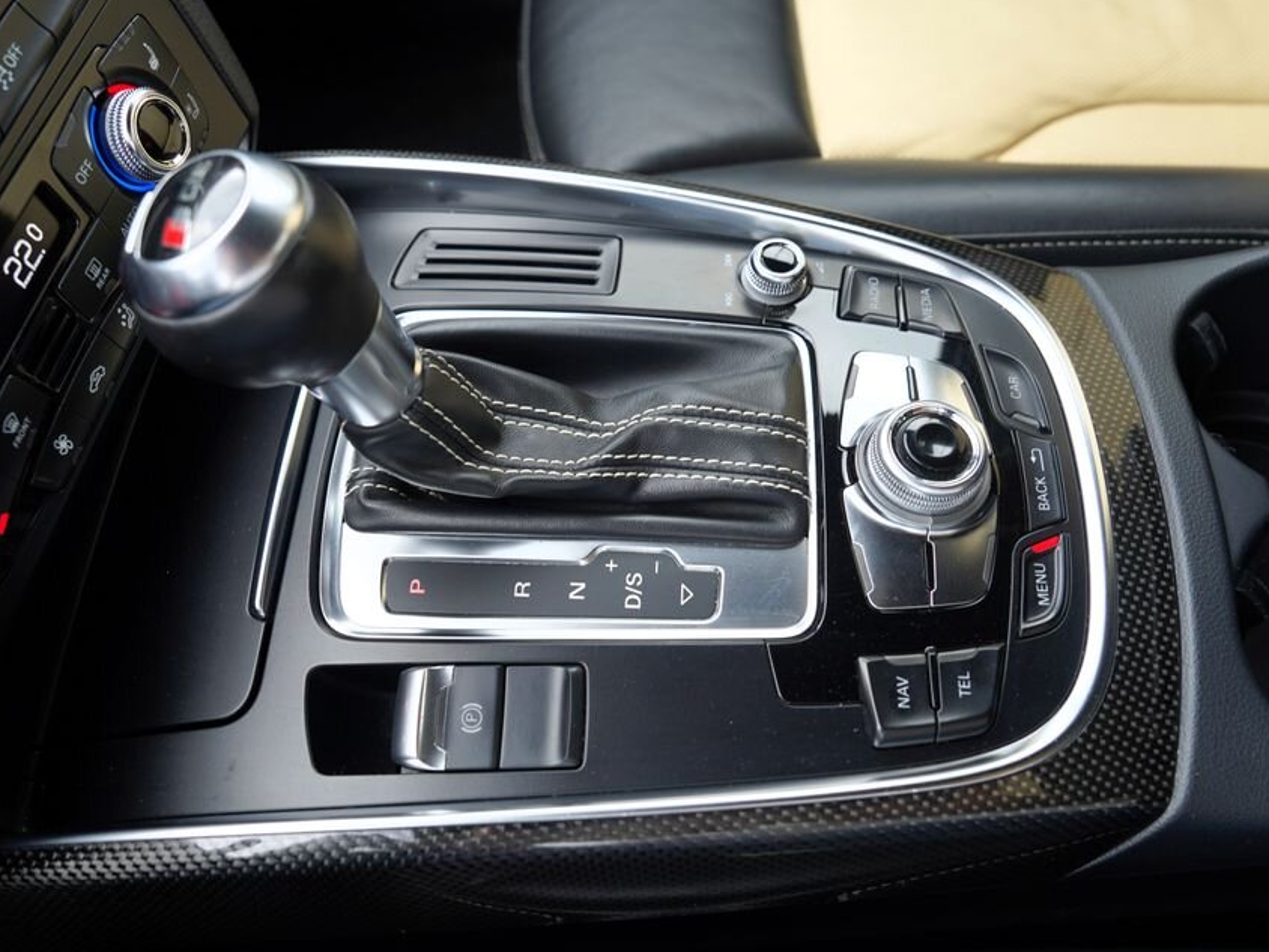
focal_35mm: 28
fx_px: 1026
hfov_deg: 63.4
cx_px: 588
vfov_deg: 49.7
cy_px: 491
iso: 100
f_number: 4.5
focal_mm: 24
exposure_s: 1/80
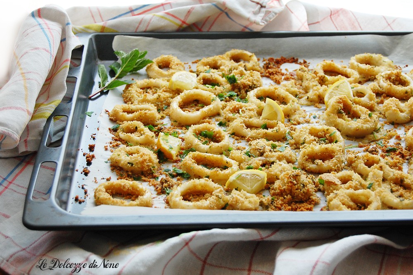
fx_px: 791
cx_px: 206
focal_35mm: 69
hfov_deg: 29.3
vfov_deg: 19.7
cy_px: 138
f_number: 5.3
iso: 400
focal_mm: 46
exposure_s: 1/60
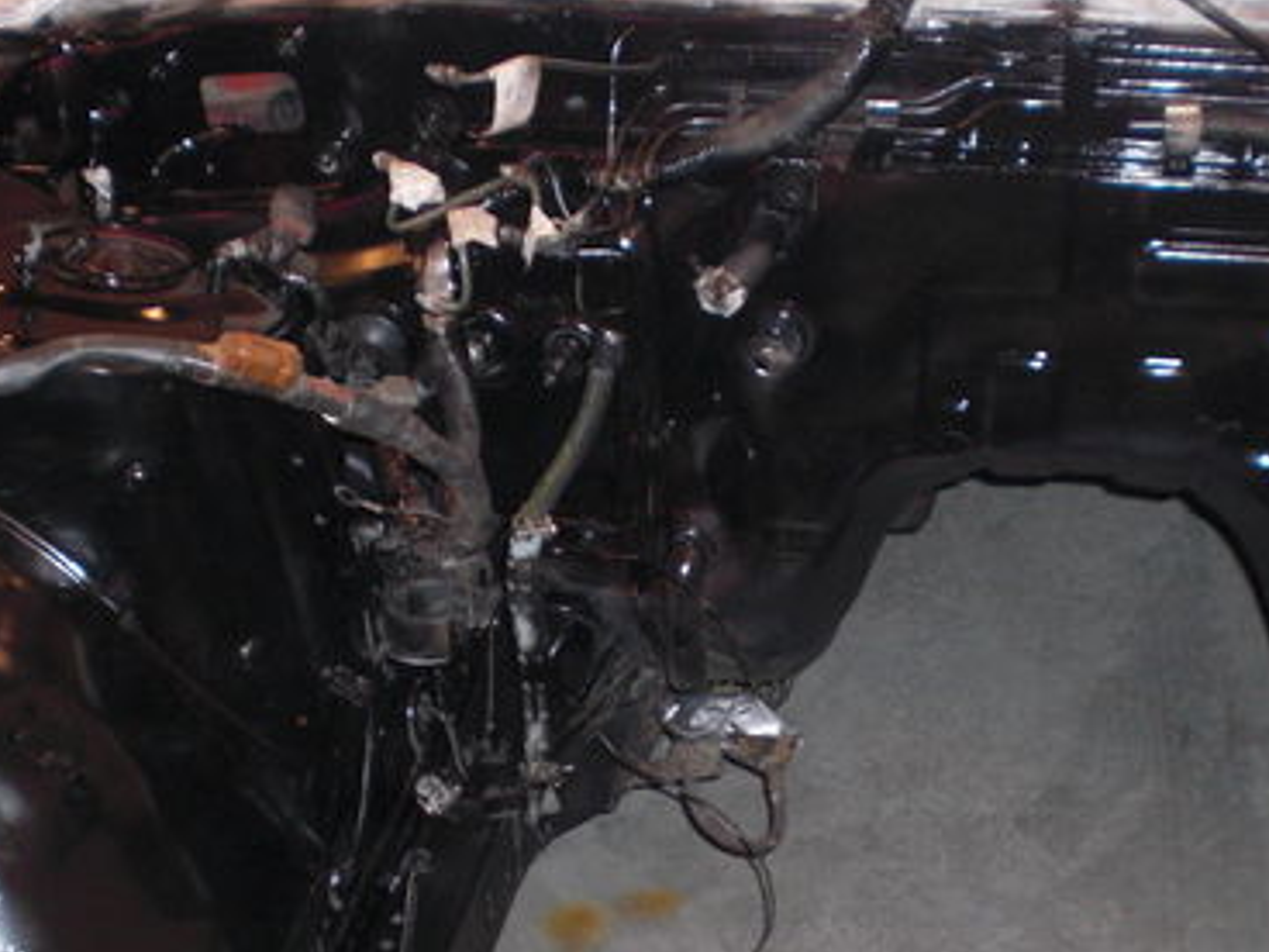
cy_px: 735
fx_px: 2420
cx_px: 693
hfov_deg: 29.4
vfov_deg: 22.0
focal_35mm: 66
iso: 200
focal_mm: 6.3
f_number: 3.1
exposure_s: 1/60
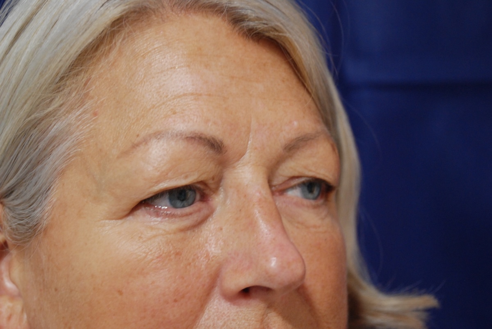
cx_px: 246
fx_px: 1067
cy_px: 164
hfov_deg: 26.0
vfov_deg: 17.5
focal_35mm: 78
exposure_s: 1/30
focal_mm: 52
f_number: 5
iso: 1100
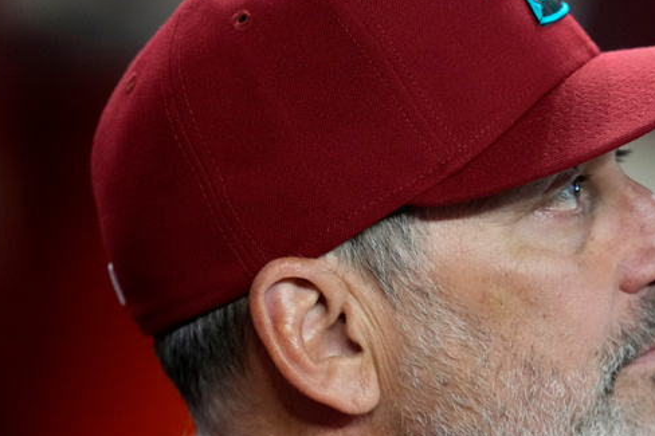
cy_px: 331
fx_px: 15259
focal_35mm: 839
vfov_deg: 1.6
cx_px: 565
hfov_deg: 2.5
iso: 5000
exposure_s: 1/640
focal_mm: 400
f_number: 3.2
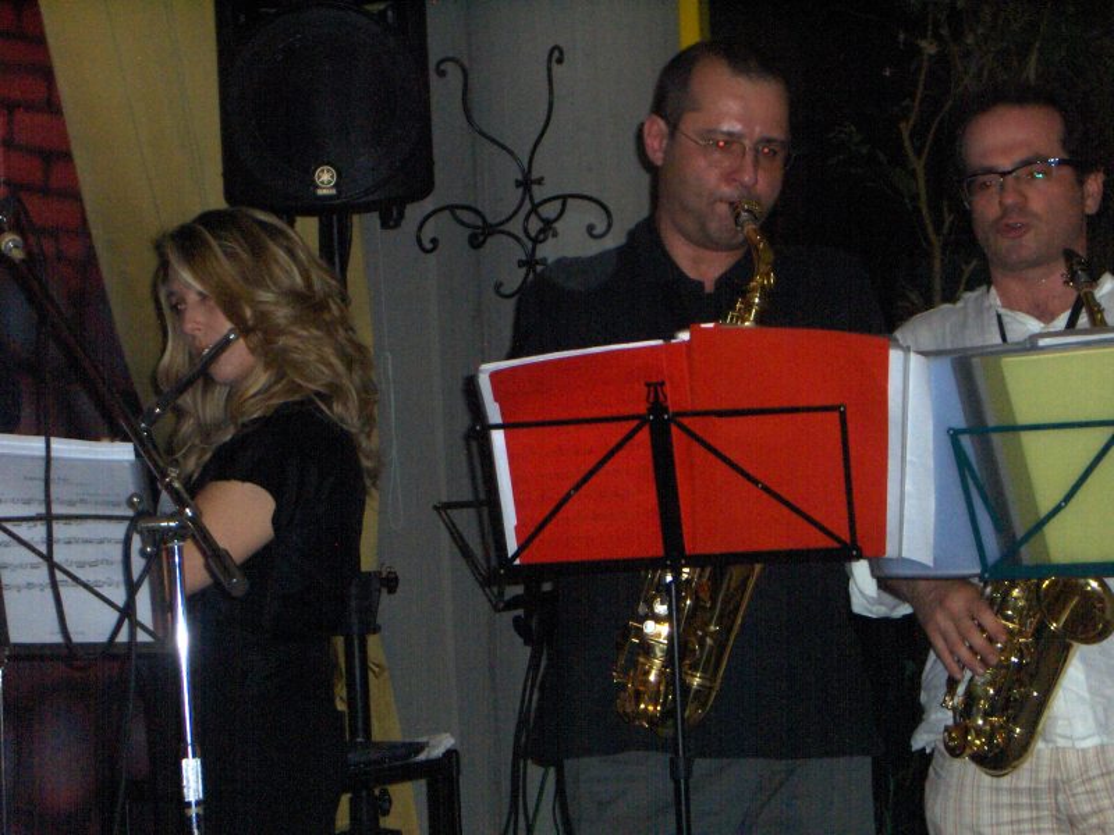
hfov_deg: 18.7
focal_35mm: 105
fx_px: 3379
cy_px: 418
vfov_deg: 14.1
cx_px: 557
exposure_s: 1/125
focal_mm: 17.39
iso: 200
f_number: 4.8
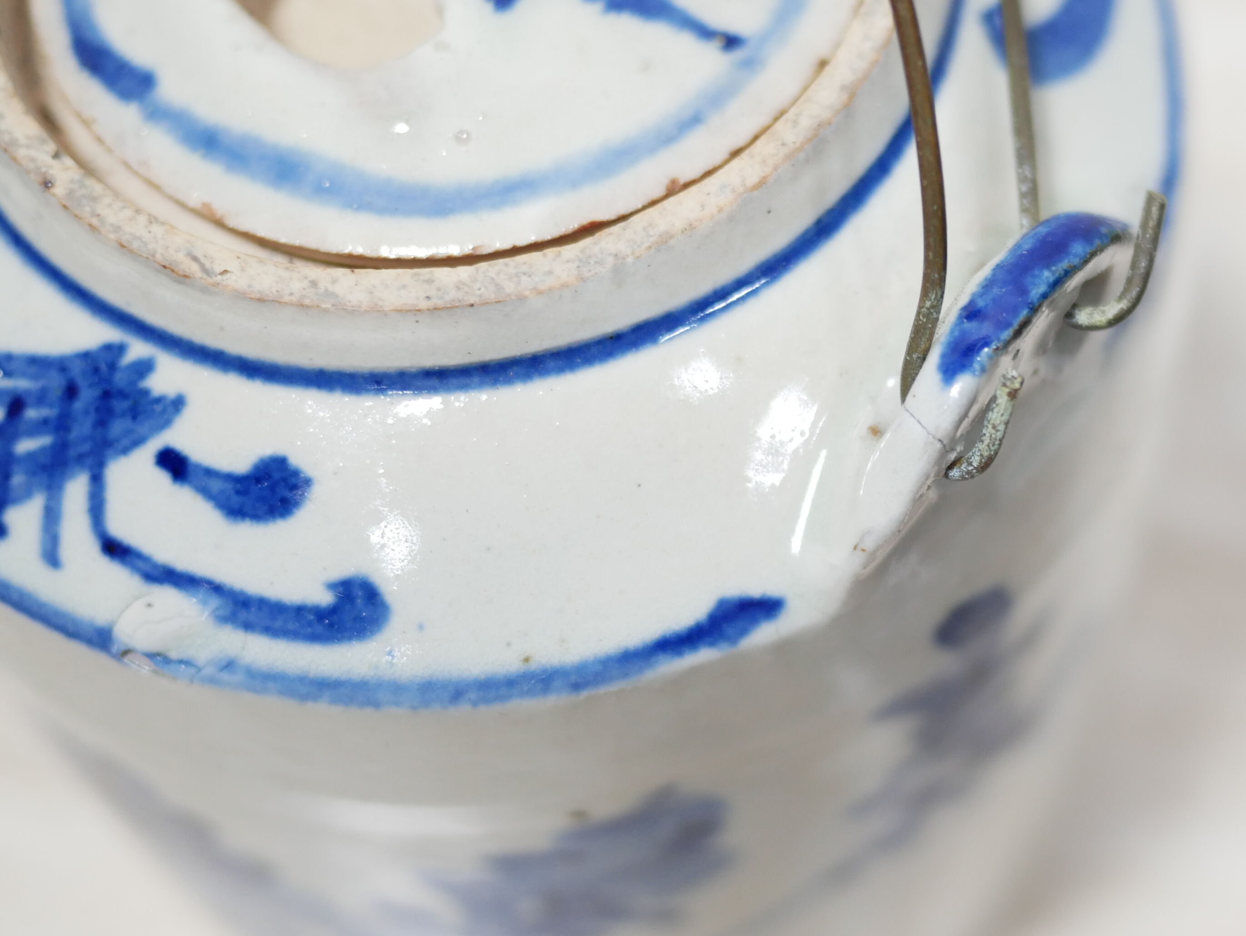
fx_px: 2413
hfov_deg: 28.5
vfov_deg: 21.9
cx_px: 927
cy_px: 528
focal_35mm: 67
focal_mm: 20
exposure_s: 1/60
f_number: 1.7
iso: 320
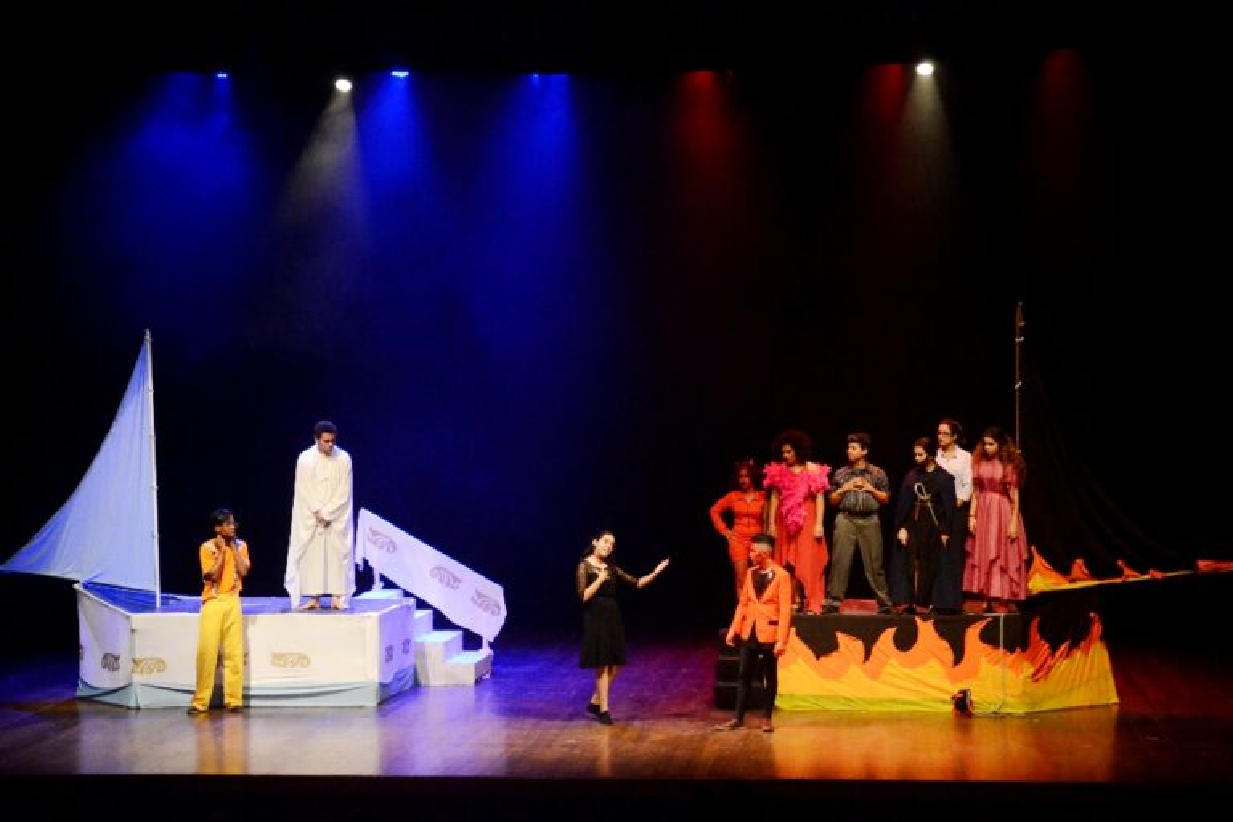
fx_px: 2569
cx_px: 616
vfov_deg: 18.2
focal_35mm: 75
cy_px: 411
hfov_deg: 27.0
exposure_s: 1/200
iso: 4000
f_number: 4.8
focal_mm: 50
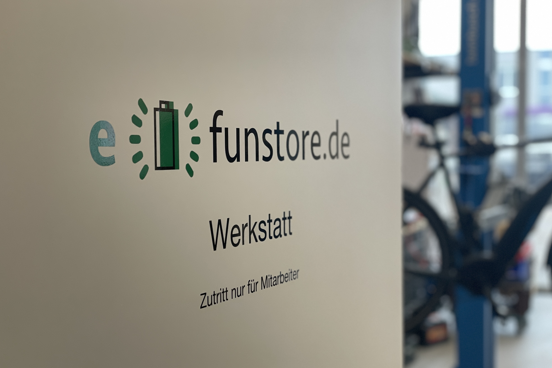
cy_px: 204
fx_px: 843
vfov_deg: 24.6
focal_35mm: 55
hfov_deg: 36.2
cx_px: 279
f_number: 2
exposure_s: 1/100
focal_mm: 6
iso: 250
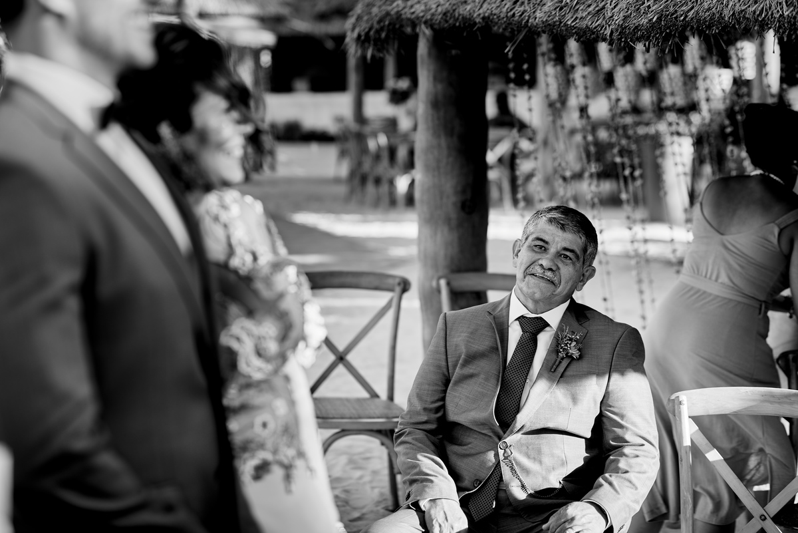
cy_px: 266
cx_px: 399
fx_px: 1885
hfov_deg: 23.9
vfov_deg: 16.1
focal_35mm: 85
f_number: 2.8
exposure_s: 1/400
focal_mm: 85
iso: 100
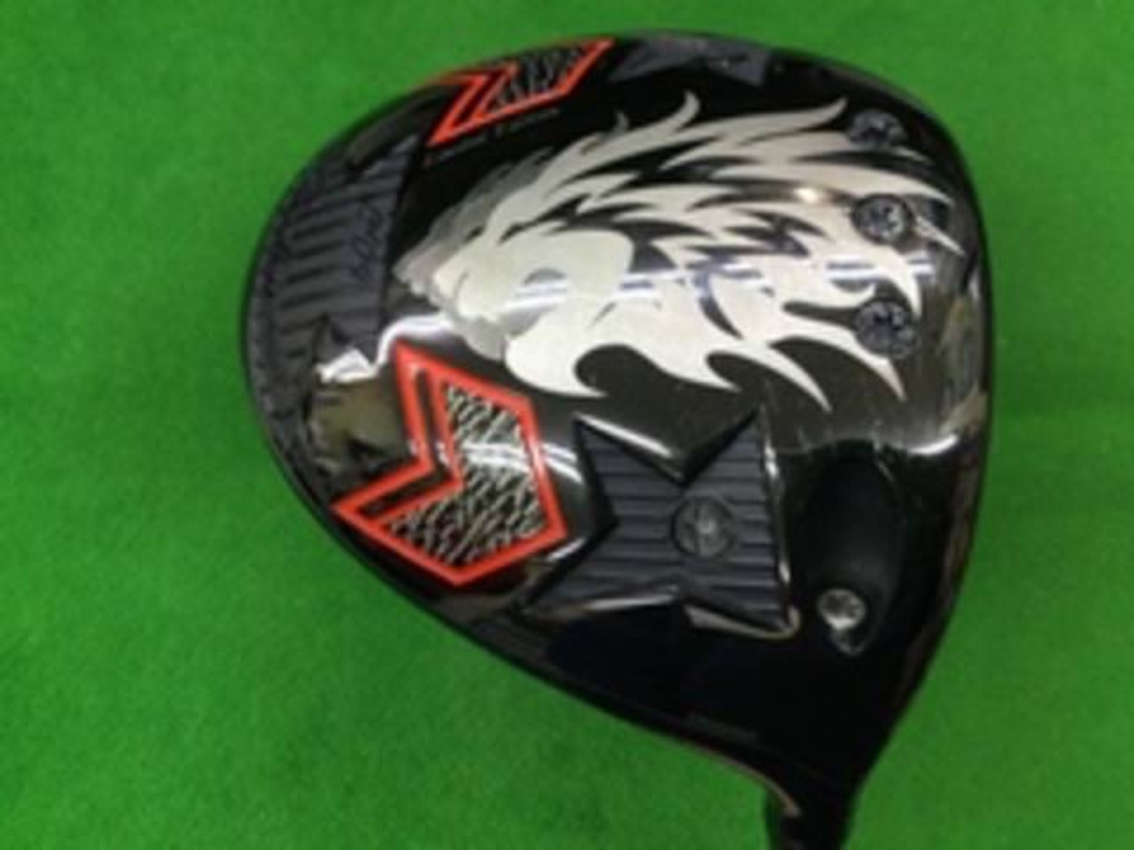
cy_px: 425
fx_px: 1016
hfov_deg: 58.4
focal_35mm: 31
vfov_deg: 45.4
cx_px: 567
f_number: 2.4
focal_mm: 3.3
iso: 100
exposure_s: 1/30
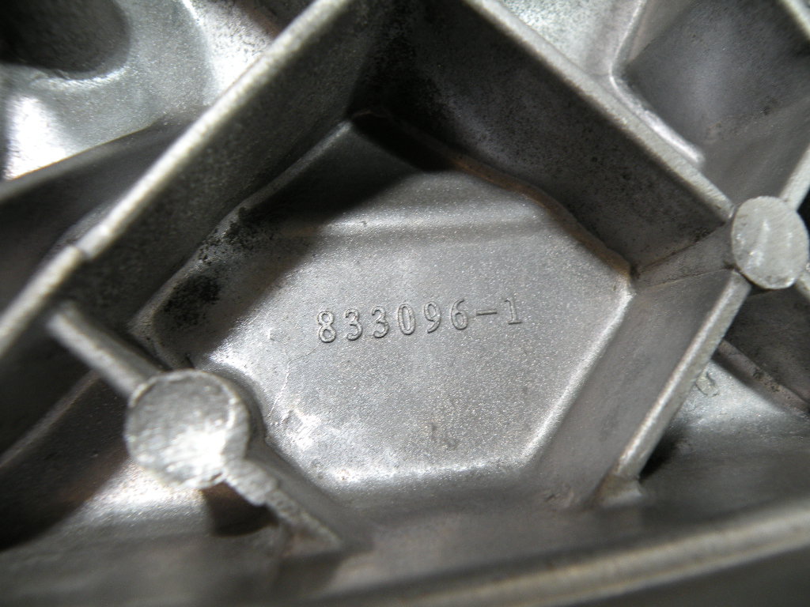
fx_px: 632
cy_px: 304
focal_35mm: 27
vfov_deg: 51.4
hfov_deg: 65.3
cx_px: 405
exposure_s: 1/66.4
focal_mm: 4.7
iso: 111
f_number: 2.8
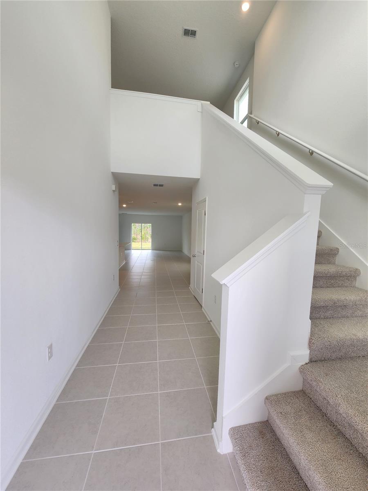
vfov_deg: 106.2
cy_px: 246
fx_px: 184
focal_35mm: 13
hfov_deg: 89.9
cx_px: 184
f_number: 2.2
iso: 80
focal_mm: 2.2
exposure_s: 1/120
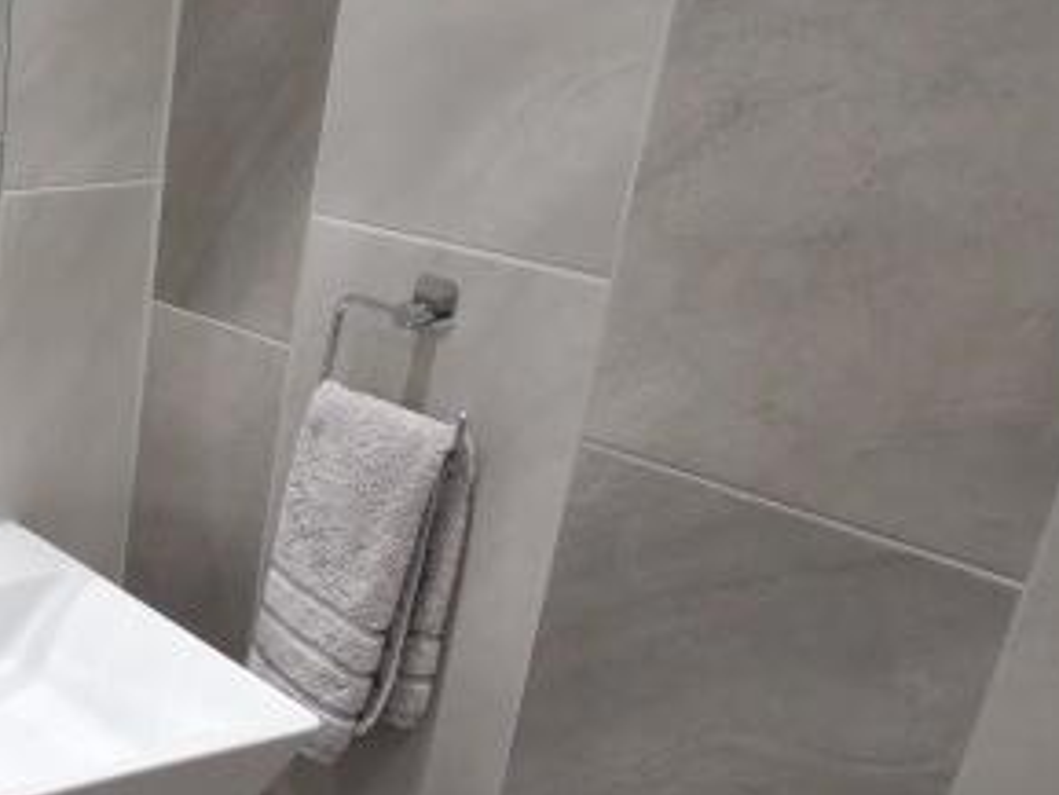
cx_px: -238
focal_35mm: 46
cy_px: 542
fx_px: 1408
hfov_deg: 33.1
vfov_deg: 31.2
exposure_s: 1/50.3
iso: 125
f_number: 1.9
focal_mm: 2.2
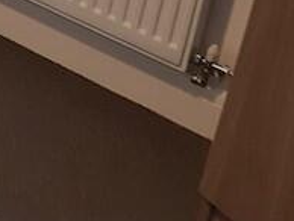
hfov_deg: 12.0
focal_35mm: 137
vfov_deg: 9.5
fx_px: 1165
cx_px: -373
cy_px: -322
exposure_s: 1/50
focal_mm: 3.92
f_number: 1.7
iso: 125
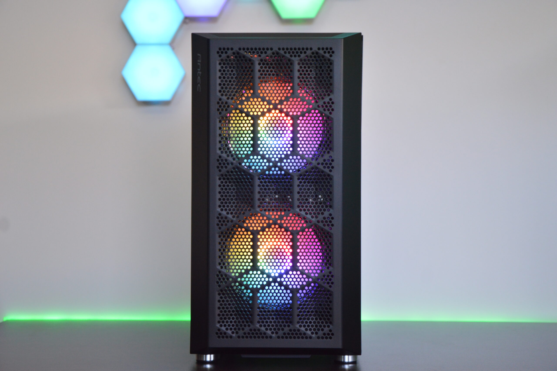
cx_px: 278
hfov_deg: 29.9
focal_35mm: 68
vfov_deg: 20.1
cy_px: 186
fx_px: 1043
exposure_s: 1/60
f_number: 4.8
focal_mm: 45
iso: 800
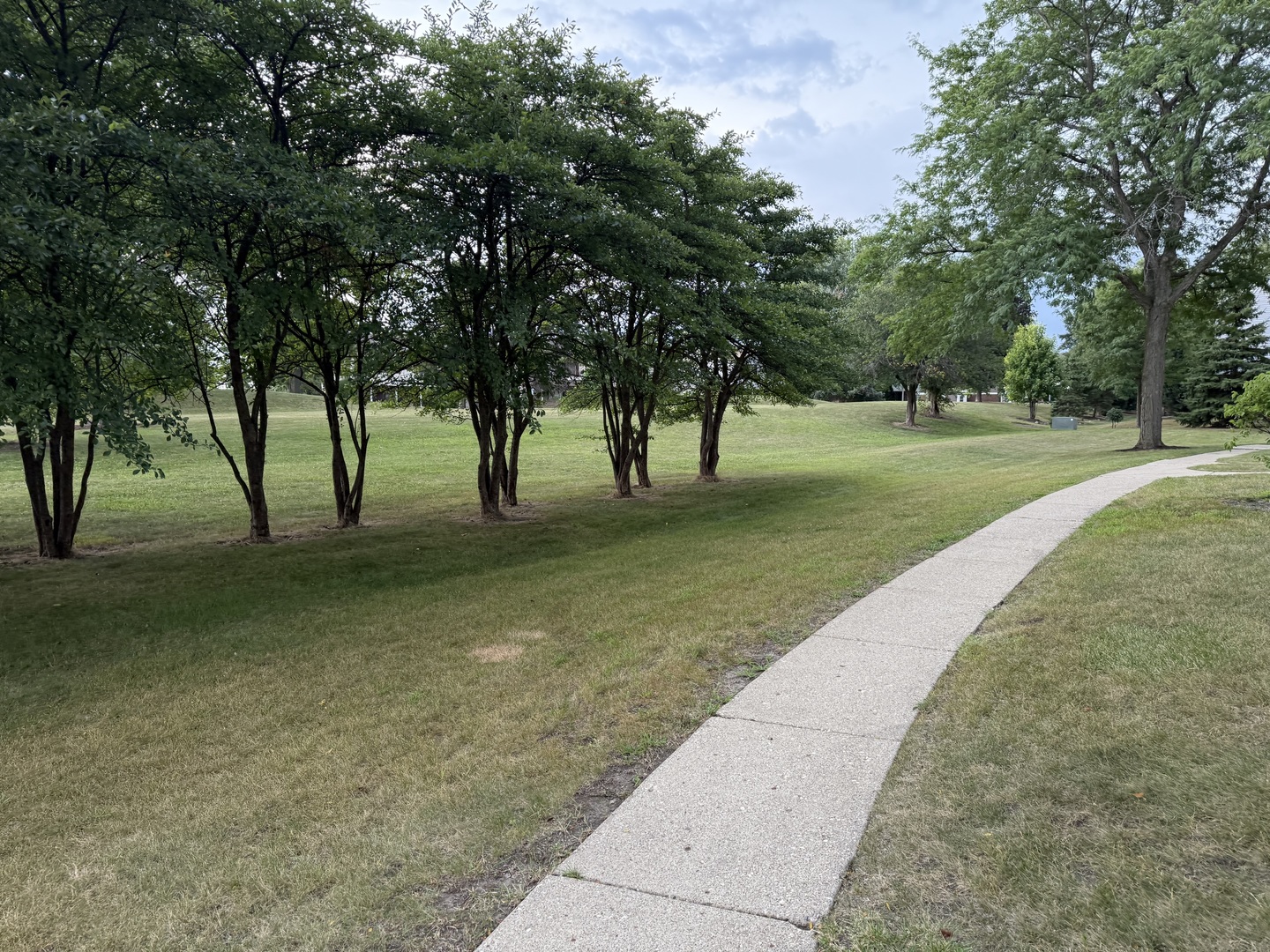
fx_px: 881
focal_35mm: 24
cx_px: 635
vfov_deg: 56.8
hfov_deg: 71.6
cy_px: 476
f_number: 1.78
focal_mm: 6.76
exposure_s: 1/197
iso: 200
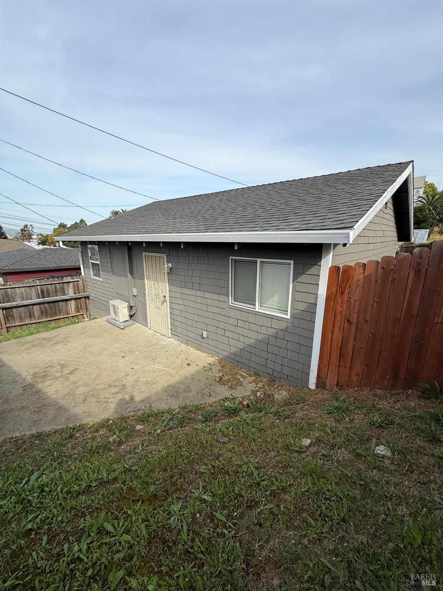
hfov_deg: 85.7
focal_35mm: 14
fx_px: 239
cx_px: 222
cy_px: 296
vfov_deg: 102.1
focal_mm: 2.22
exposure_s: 1/1339
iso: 50
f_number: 2.2
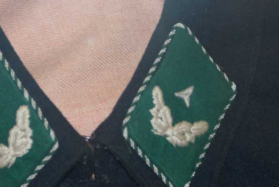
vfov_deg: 7.0
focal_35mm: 197
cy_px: 91
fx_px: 1529
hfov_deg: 10.4
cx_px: 91
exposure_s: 1/125
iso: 400
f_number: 5.6
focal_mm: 70
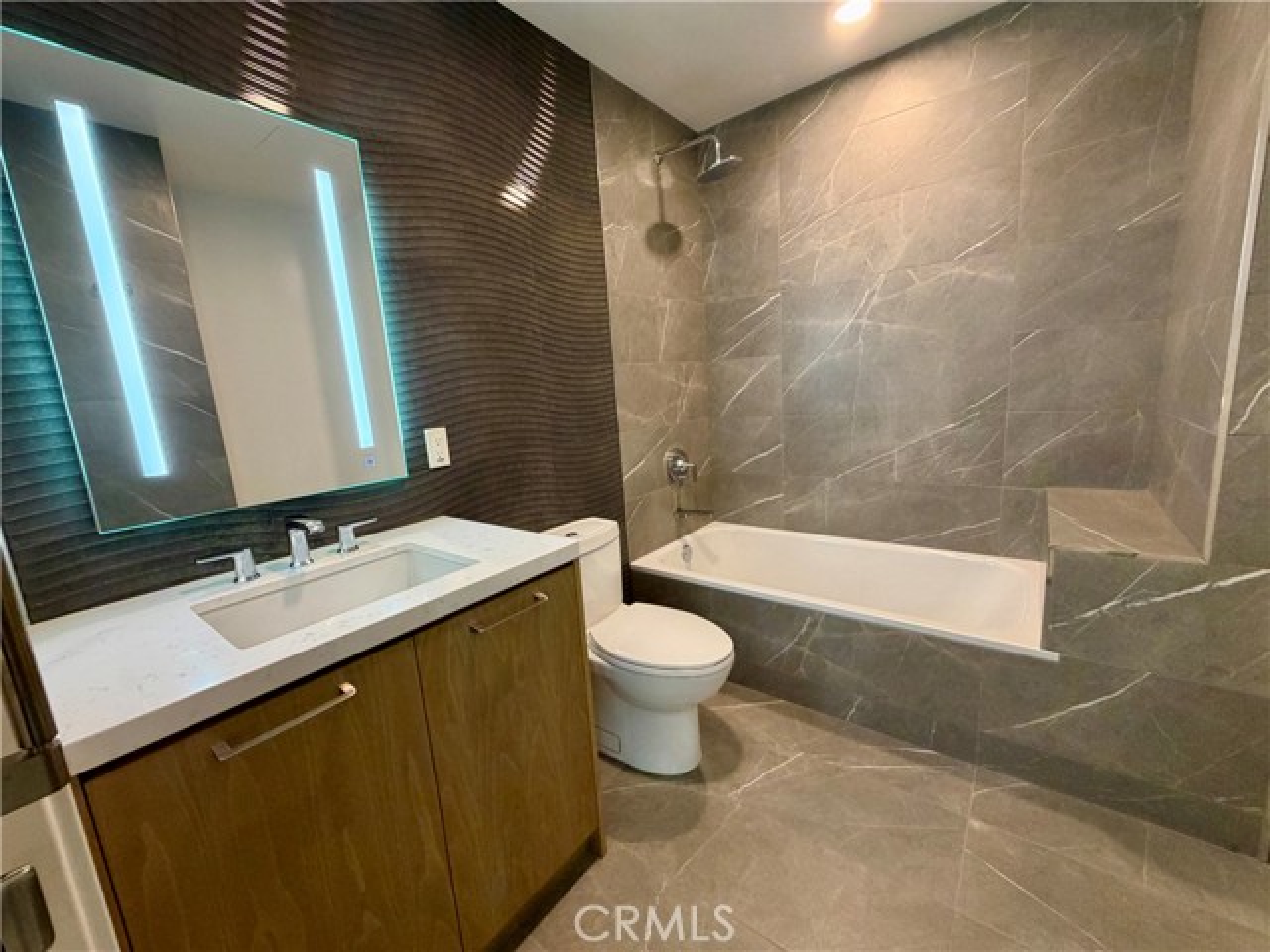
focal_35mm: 14
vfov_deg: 85.7
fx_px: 514
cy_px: 476
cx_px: 635
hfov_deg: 102.1
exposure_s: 1/60
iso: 250
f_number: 2.2
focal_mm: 2.22
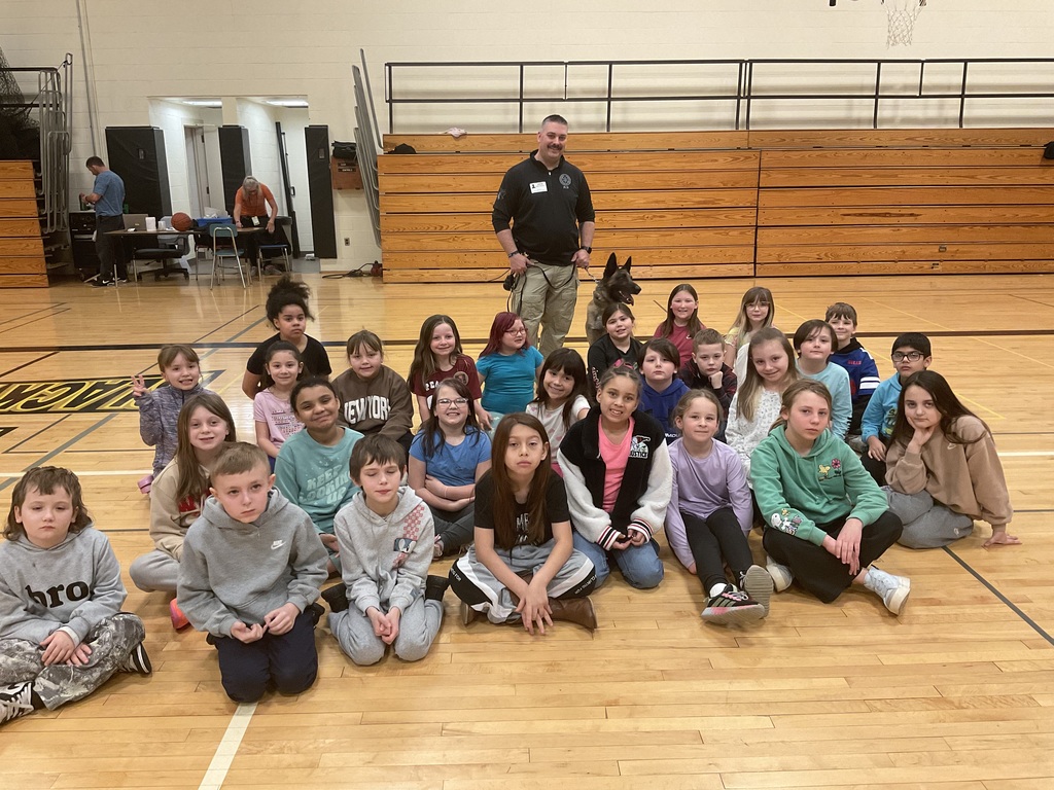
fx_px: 883
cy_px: 395
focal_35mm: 29
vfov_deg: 48.2
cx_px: 527
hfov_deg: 61.7
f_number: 1.8
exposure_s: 1/60
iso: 160
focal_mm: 3
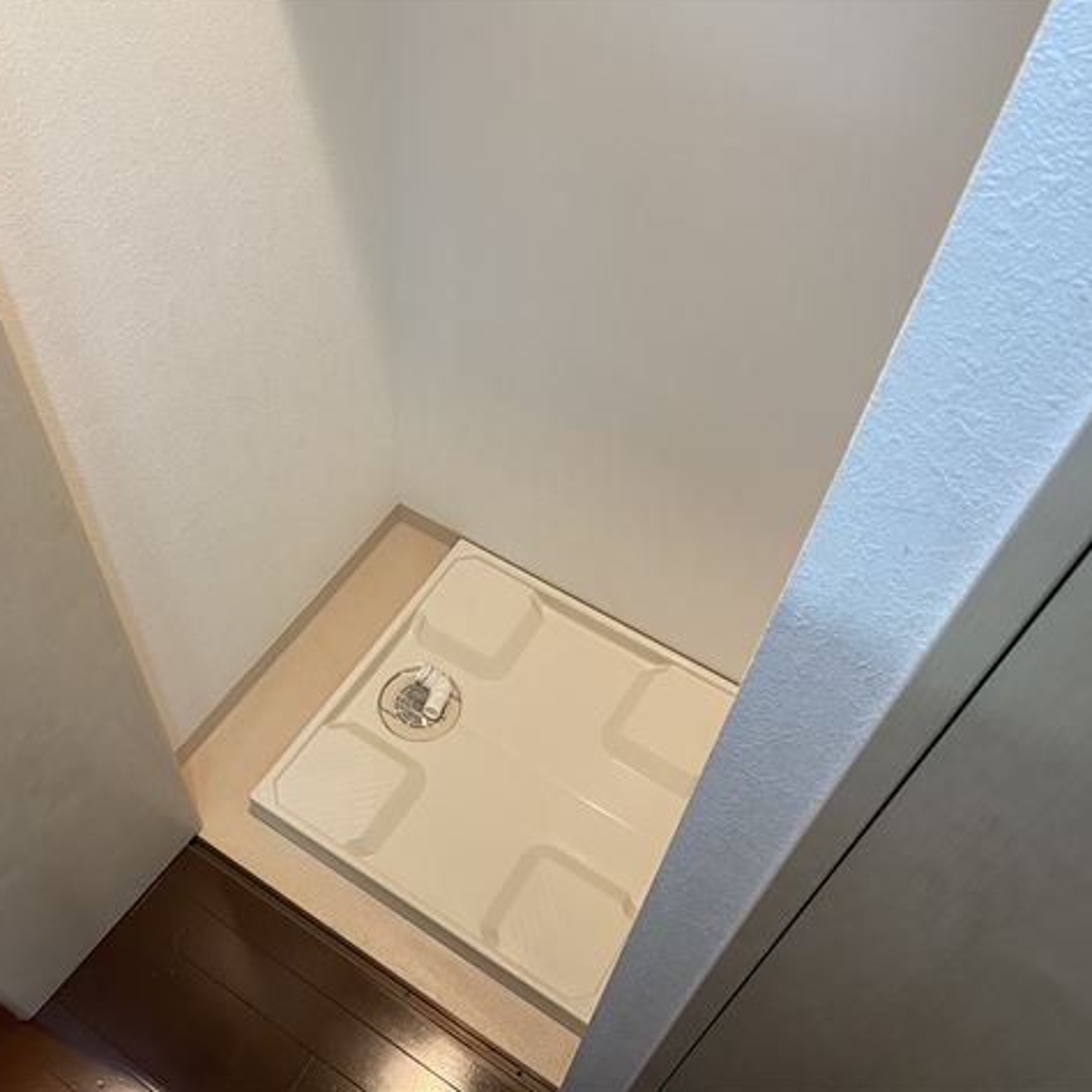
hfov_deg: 52.2
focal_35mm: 31
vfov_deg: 52.5
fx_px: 1106
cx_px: 447
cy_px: 541
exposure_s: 1/50
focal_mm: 4.25
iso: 100
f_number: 1.8
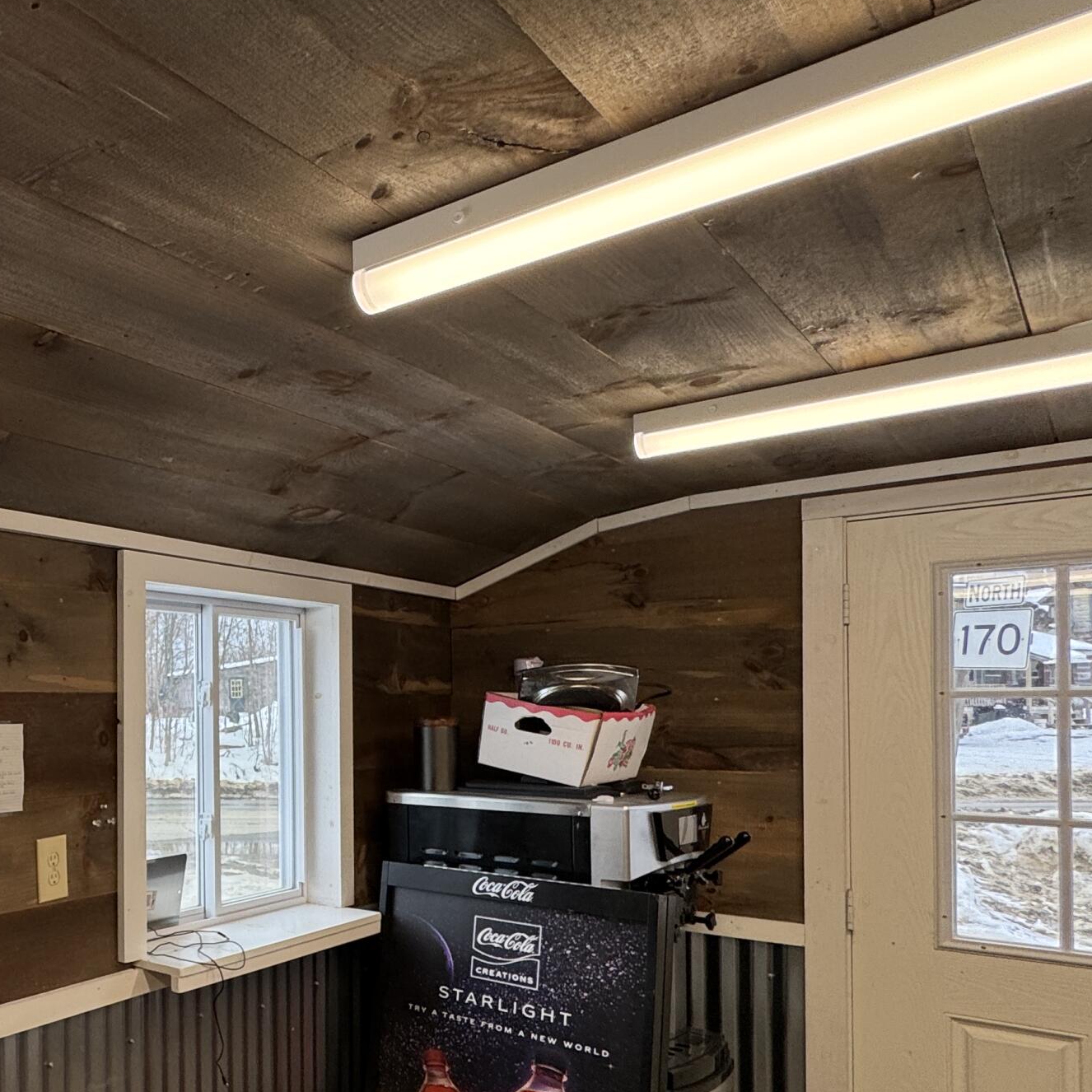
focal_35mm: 28
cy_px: 703
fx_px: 999
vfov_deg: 56.4
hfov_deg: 43.8
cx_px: -115
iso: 40
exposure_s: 1/140
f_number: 2.2
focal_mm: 2.22
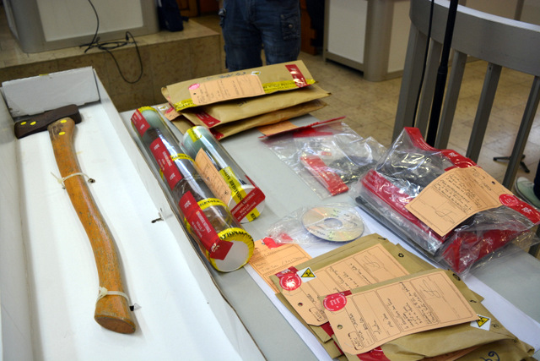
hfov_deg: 57.2
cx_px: 270
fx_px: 495
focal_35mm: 33
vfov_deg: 40.0
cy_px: 180
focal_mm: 22
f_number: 5
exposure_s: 1/100
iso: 400
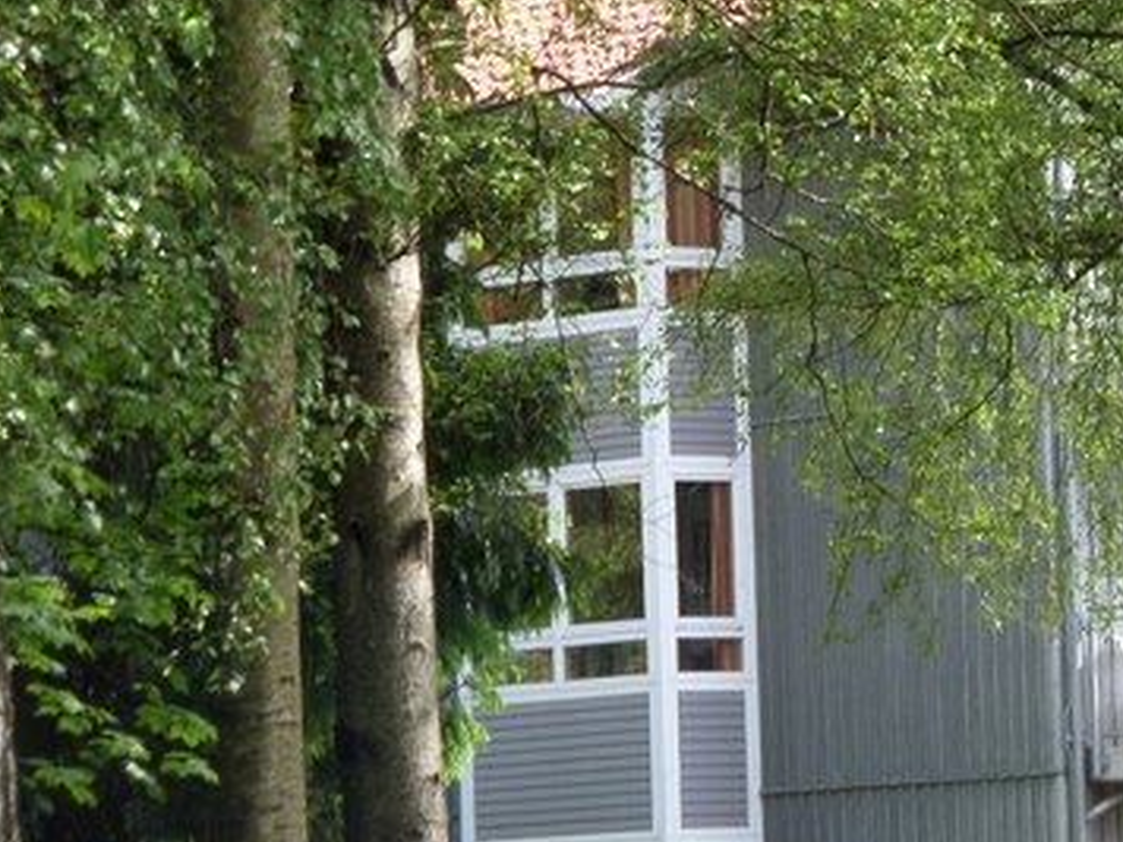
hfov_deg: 6.6
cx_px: 1028
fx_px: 9765
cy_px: 328
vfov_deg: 4.9
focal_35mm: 301
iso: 80
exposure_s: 1/60
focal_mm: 24.1
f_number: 5.8
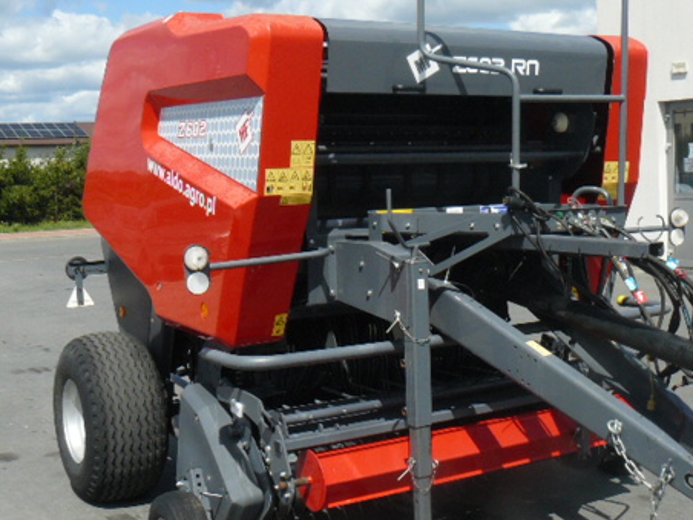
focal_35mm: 51
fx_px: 1021
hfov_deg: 37.4
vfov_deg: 28.6
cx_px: 389
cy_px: 252
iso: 100
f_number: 5.6
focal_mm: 6
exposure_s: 1/400
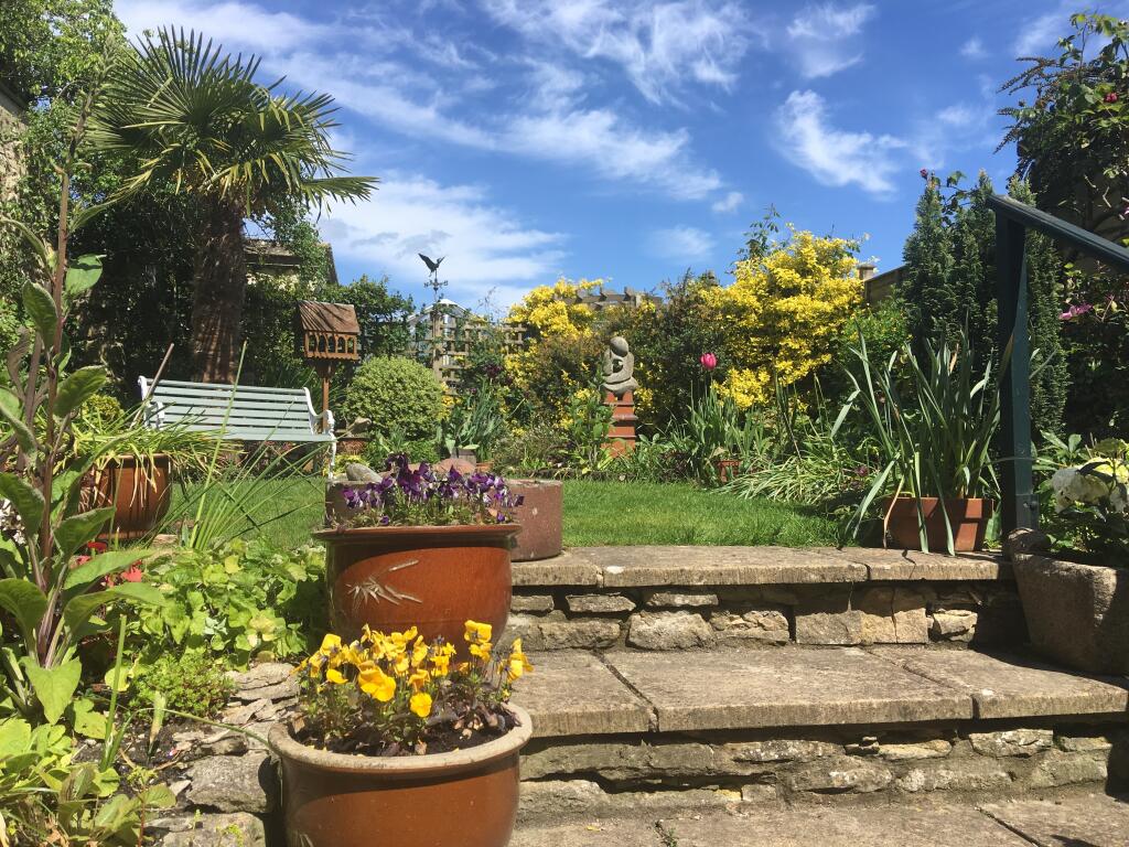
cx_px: 564
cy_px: 424
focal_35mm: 29
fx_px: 946
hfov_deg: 61.7
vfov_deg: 48.2
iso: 25
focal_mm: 4.15
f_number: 2.2
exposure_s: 1/1326
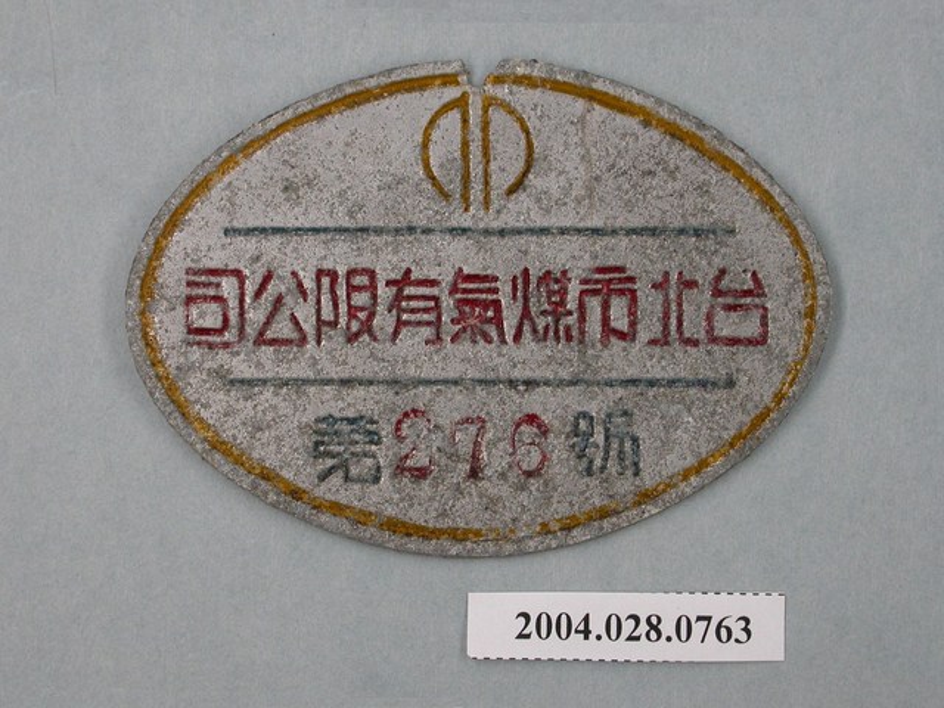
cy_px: 354
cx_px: 472
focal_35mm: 112
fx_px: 3054
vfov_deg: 13.2
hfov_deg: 17.6
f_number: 4.8
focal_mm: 23.3
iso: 100
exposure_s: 1/30
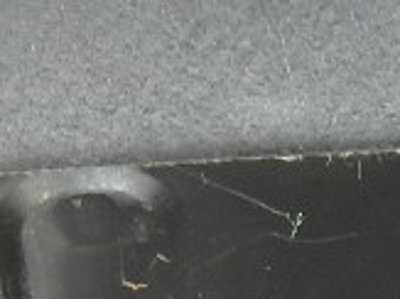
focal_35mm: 182
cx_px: 1178
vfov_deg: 7.4
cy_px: 804
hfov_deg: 9.0
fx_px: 2102
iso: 160
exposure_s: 1/30
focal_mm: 5.1
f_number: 3.6
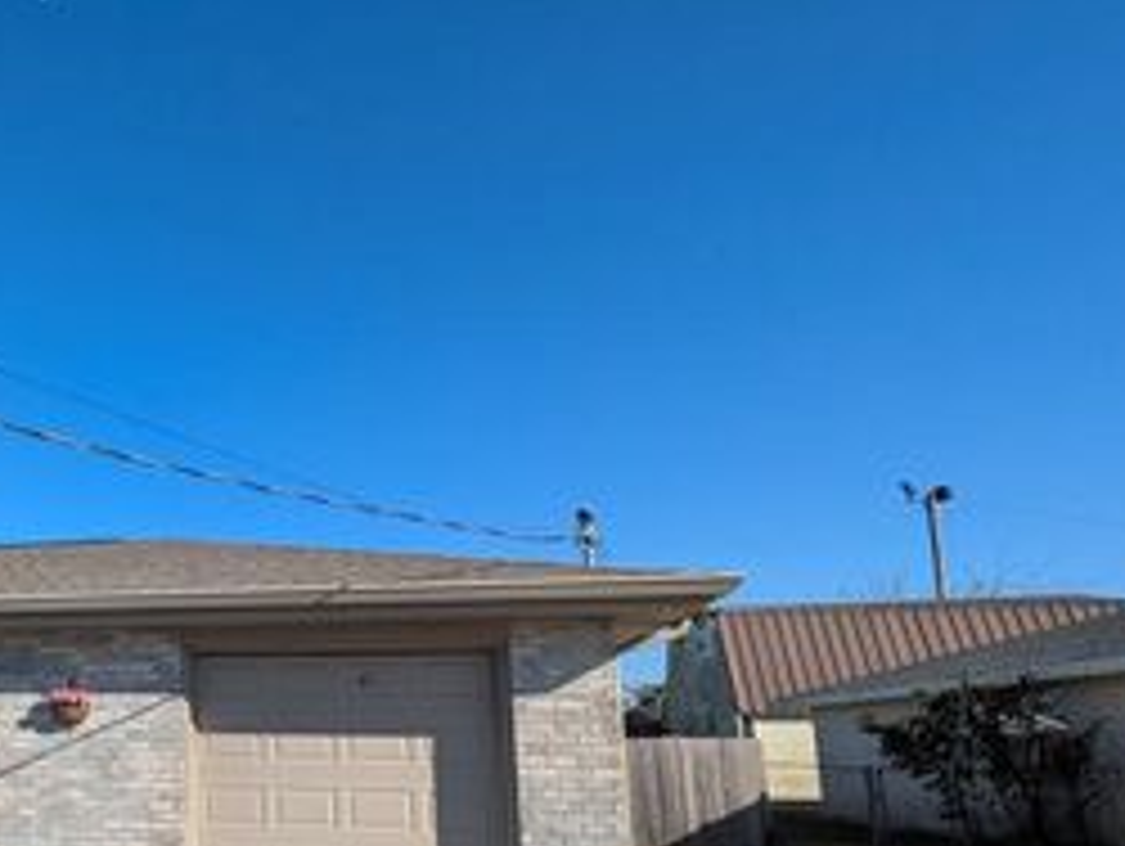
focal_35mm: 28
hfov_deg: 54.1
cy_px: 610
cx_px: 86
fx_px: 911
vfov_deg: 48.3
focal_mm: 1.83
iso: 43
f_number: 2.2
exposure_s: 1/1527
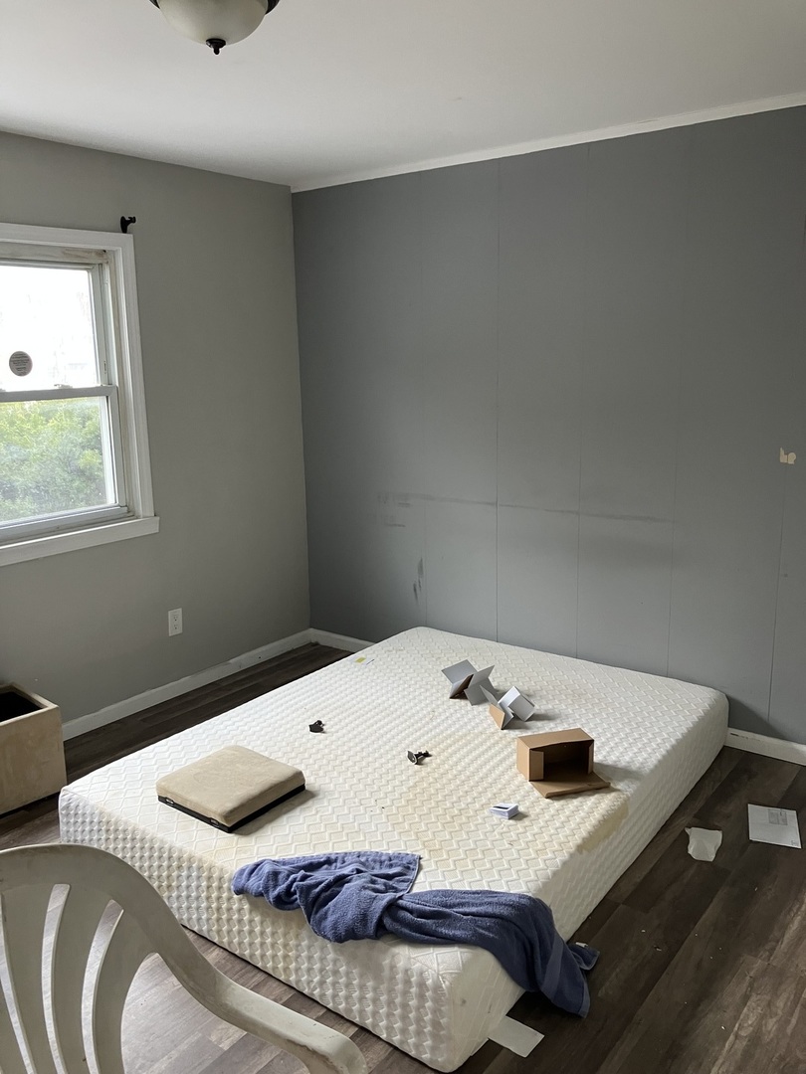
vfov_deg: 63.4
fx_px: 869
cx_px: 403
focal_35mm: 28
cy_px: 537
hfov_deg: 49.7
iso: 100
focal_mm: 3.99
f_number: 1.8
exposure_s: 1/60
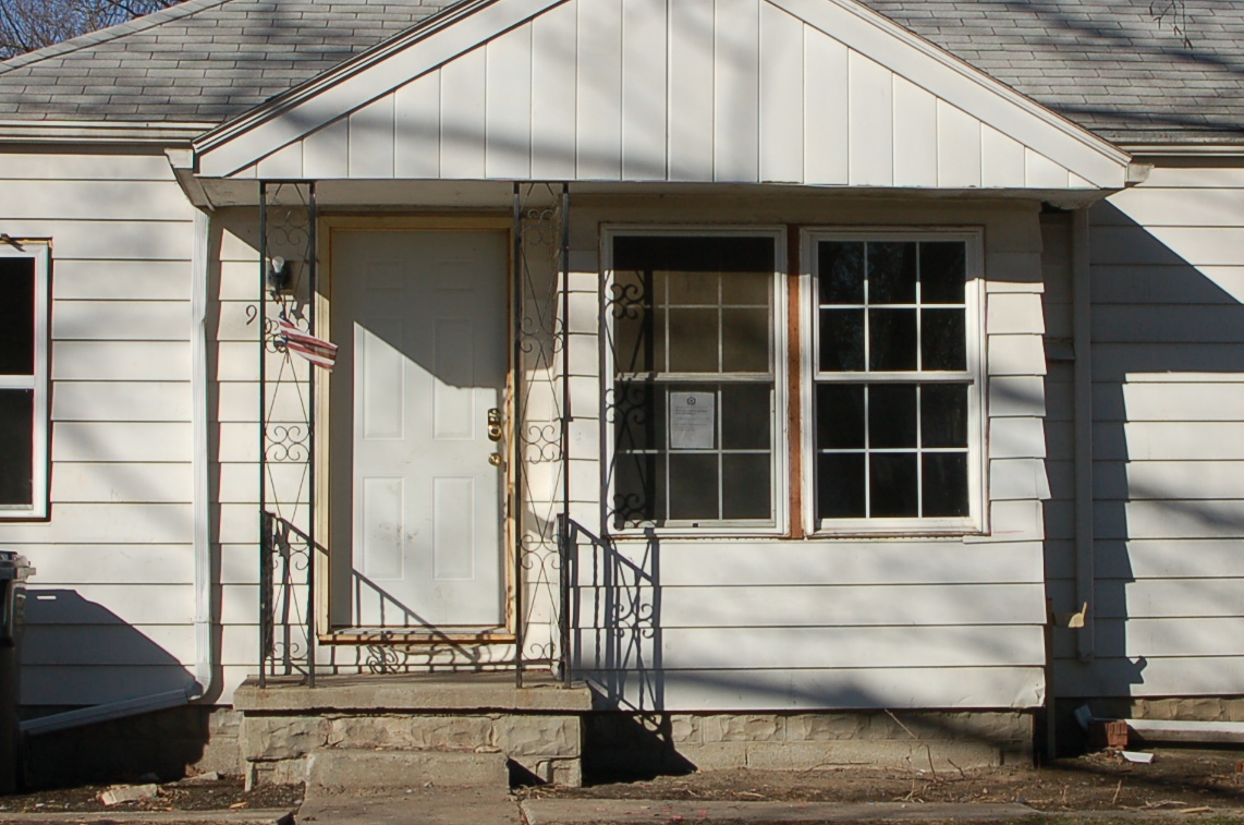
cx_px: 777
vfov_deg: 16.4
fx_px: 2863
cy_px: 282
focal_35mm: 83
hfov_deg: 24.4
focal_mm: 28
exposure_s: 1/350
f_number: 11
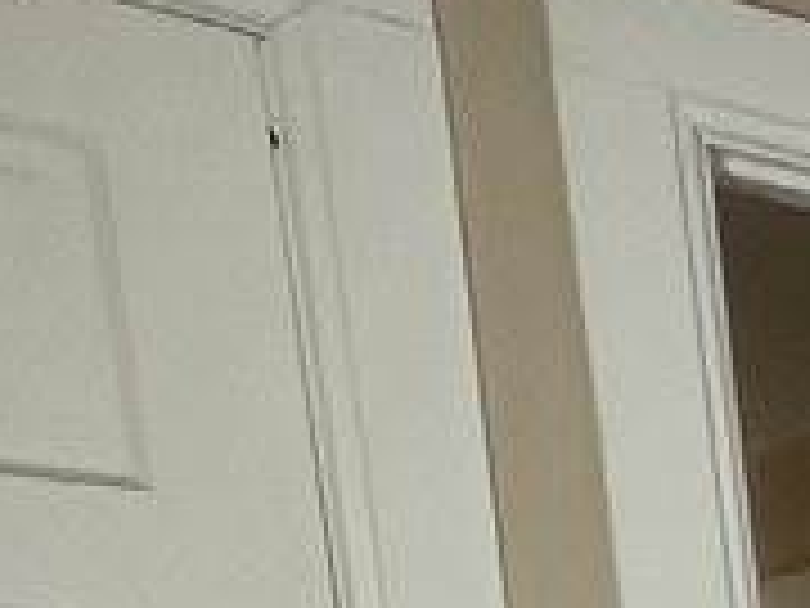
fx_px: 2621
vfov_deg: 10.4
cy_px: 1680
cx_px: 2354
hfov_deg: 11.4
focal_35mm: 112
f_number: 2.2
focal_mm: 2.22
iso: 160
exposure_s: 1/60
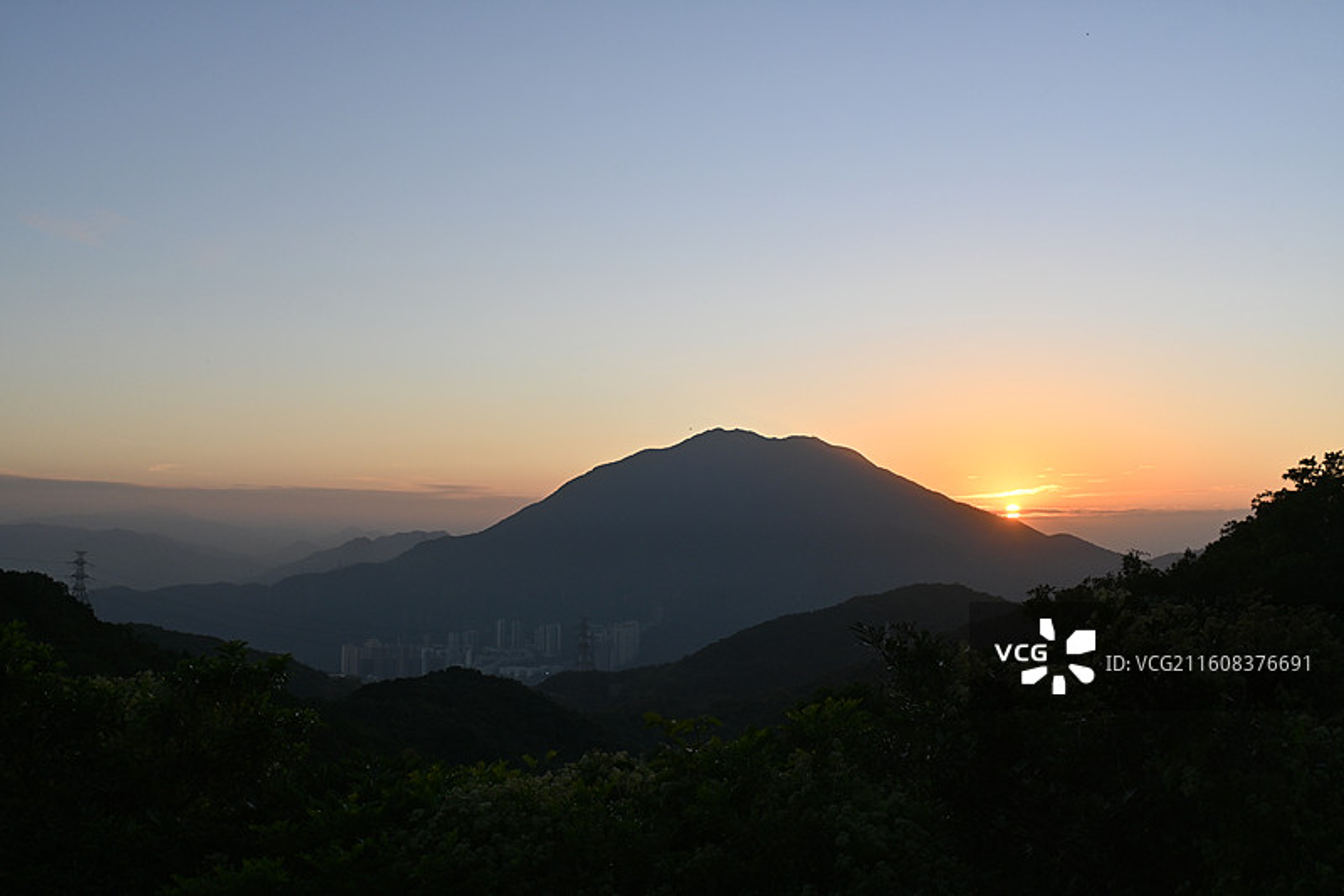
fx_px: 1344
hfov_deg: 53.1
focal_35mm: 36
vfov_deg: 36.9
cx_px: 672
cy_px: 448
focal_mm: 24
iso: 140
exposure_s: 1/200
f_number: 9
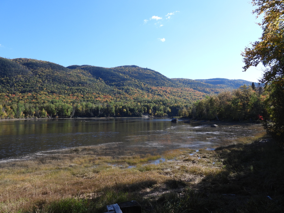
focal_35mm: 24
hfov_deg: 71.6
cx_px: 142
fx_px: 197
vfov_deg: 56.8
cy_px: 106
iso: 100
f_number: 2.8
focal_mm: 4.3
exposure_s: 1/1000
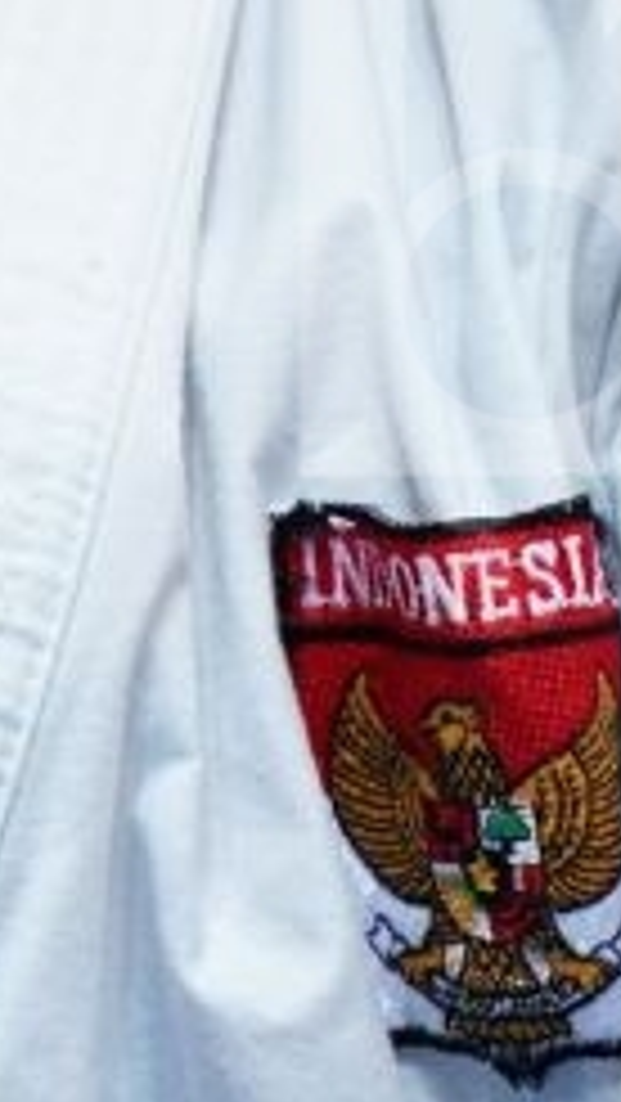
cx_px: -806
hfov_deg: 0.4
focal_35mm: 3074
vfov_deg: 0.7
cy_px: 67
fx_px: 89894
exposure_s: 1/500
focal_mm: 400
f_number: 2.8
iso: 2500
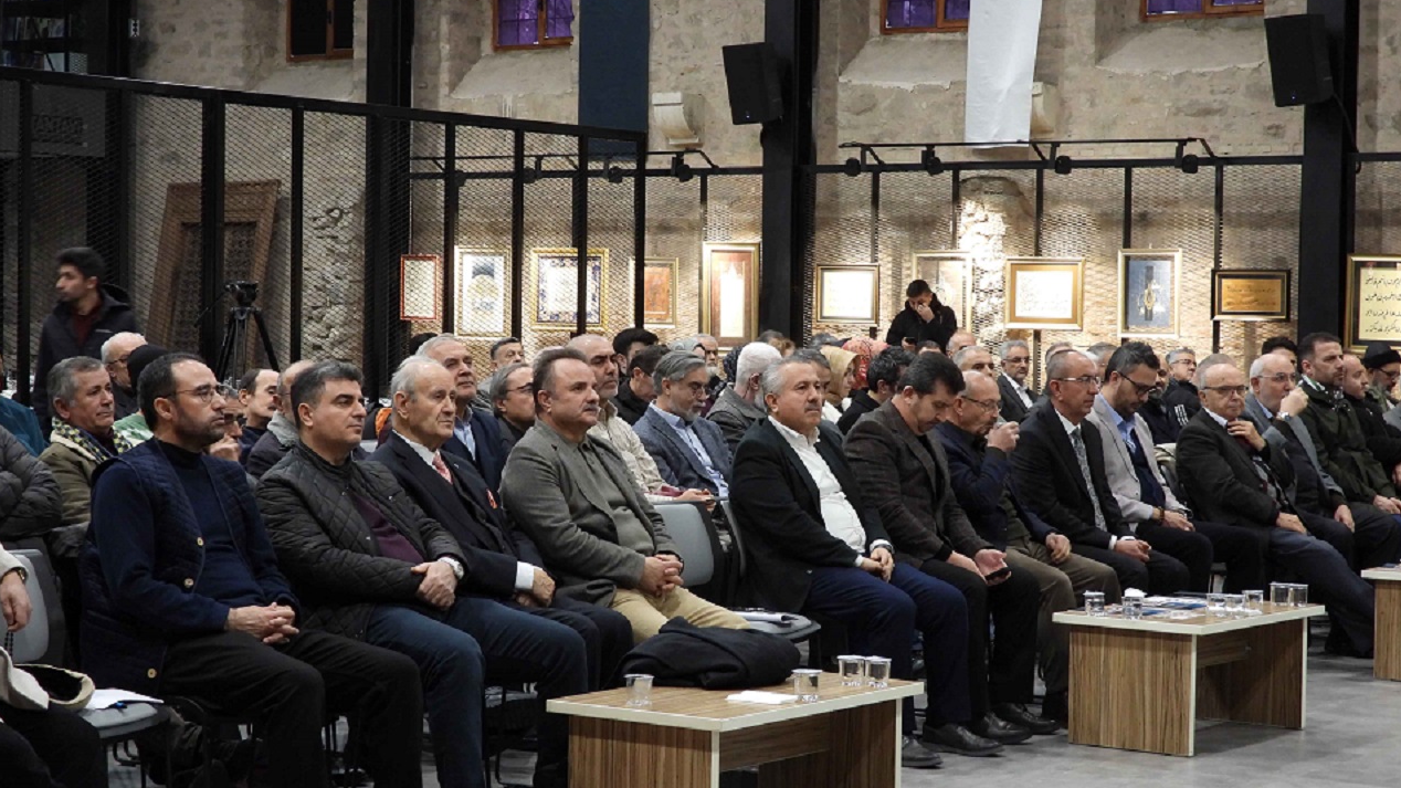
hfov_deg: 27.5
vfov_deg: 15.7
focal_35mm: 77
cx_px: 697
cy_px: 408
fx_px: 2860
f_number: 3.5
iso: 400
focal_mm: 12.6
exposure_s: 1/20
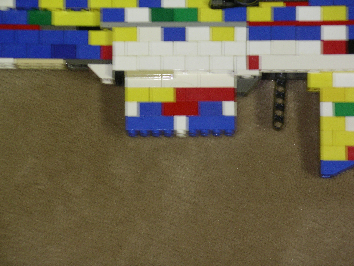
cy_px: 133
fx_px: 1912
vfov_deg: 7.9
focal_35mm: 187
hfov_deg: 10.6
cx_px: 177
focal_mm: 39
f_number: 4.6
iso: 200
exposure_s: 1/8
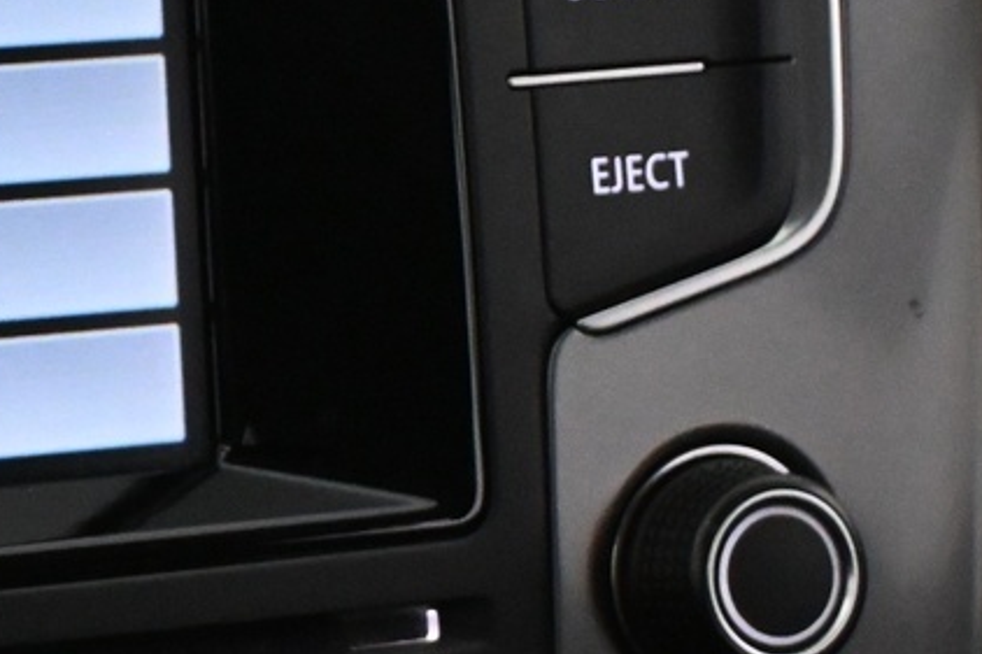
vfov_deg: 7.2
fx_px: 5178
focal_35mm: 190
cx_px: -384
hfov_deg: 10.5
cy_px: 163
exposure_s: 1/60
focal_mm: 33
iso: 5000
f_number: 5
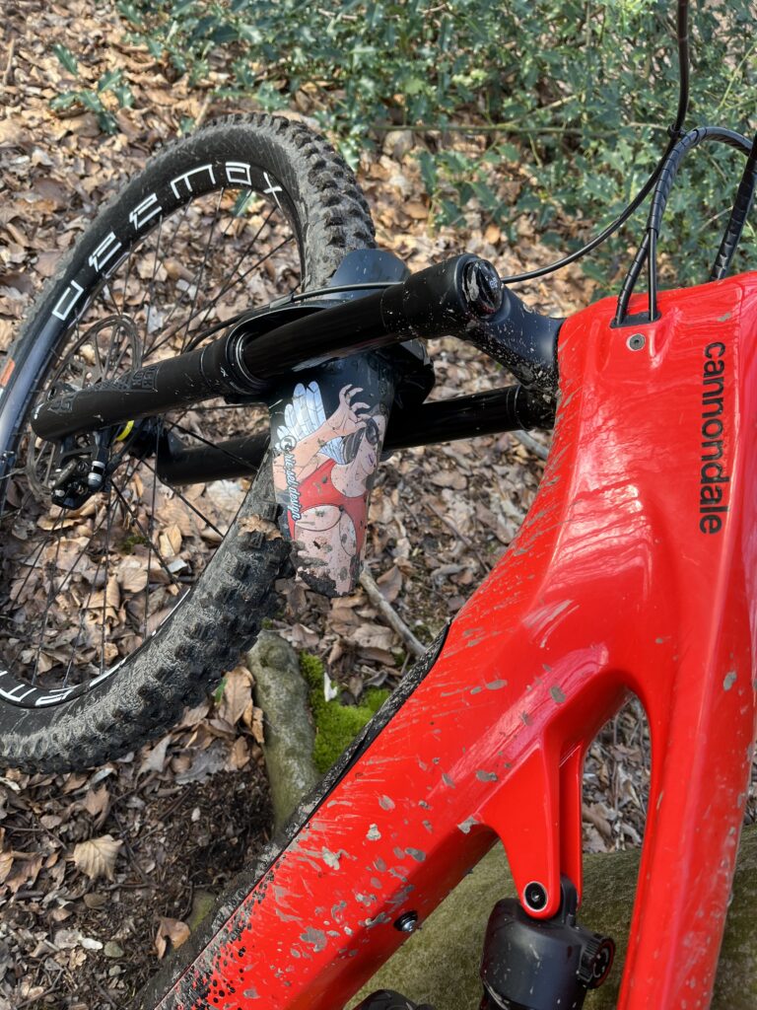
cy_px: 505
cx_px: 378
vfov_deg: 67.3
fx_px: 758
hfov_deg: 53.1
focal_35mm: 26
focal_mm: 5.1
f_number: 1.6
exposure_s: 1/122
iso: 50
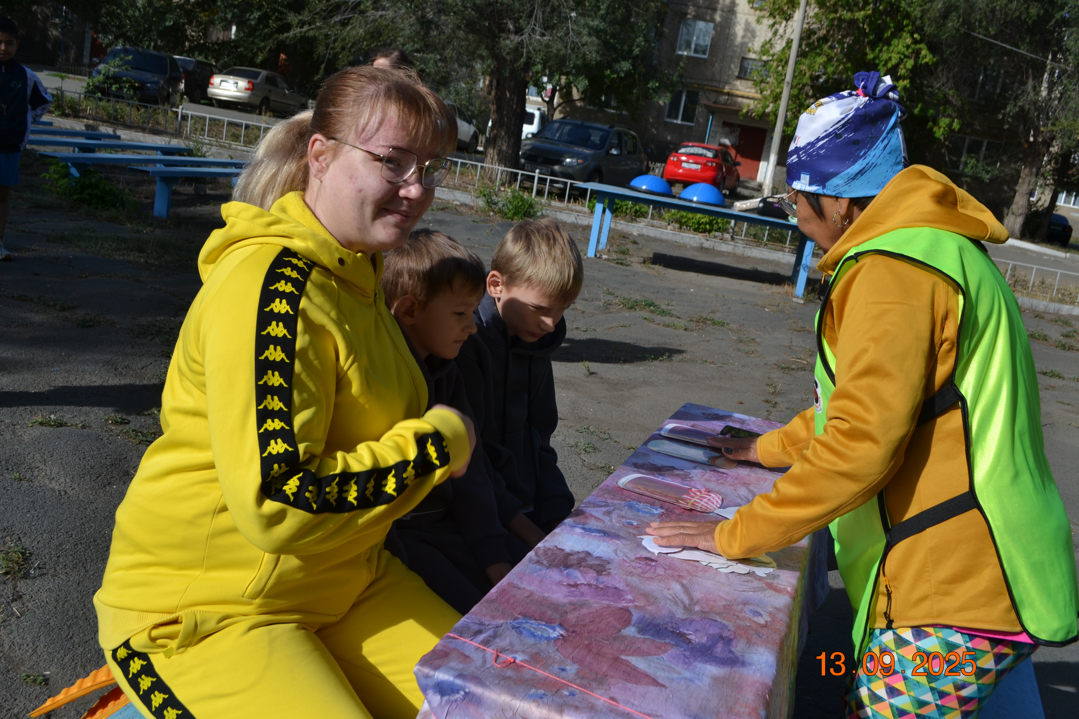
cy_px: 360
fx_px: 1079
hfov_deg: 53.1
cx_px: 540
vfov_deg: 36.9
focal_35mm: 36
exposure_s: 1/250
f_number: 8
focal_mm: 24
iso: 100
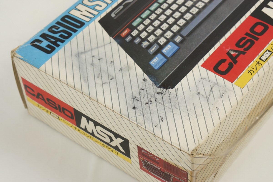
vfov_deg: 18.2
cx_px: 136
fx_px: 569
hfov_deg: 27.0
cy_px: 91
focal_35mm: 75
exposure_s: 1/80
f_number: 6.3
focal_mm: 50
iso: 640
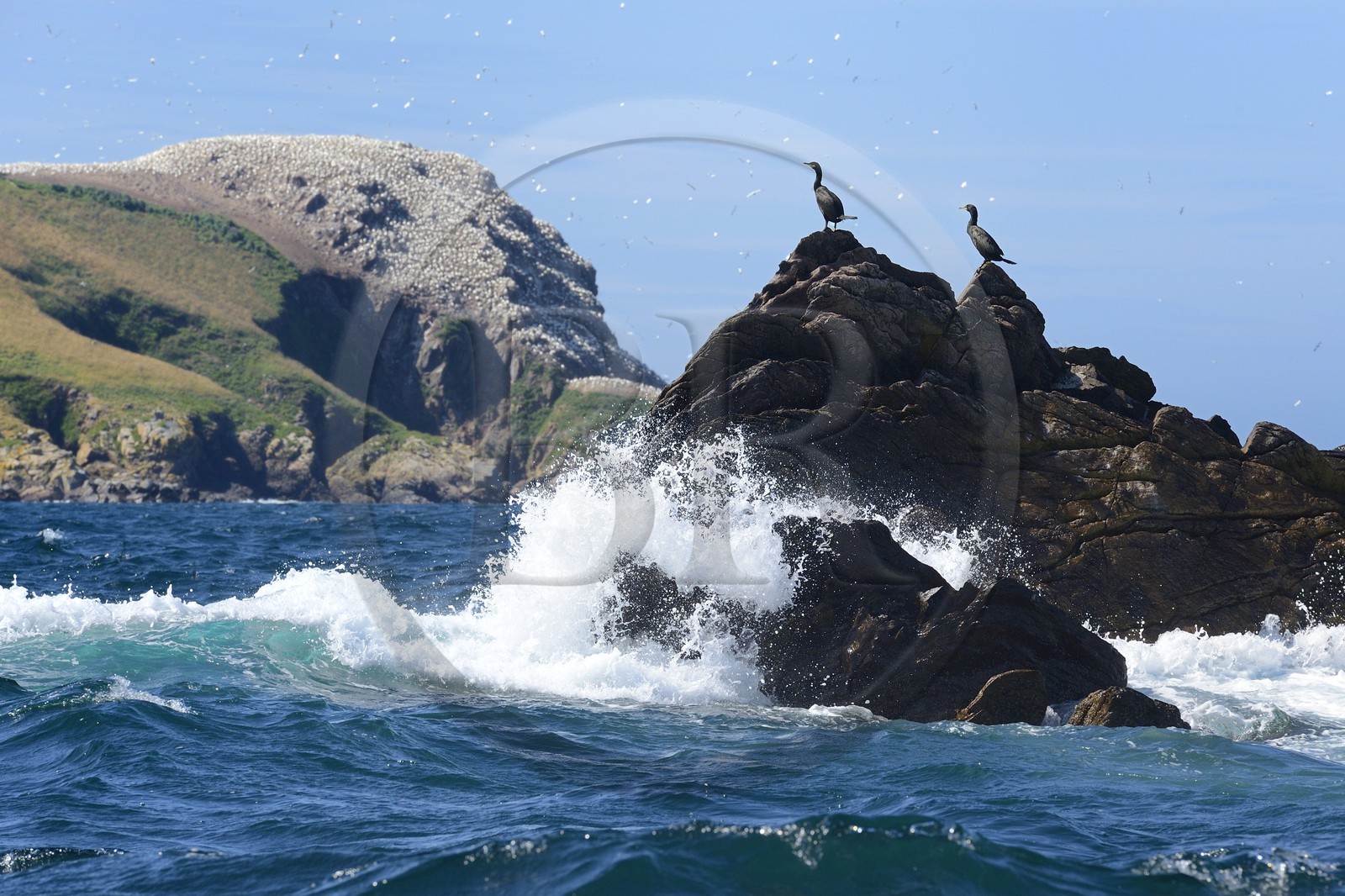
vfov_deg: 6.9
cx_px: 672
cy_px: 448
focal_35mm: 200
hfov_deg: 10.3
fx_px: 7470
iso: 800
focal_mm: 200
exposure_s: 1/1000
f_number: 11
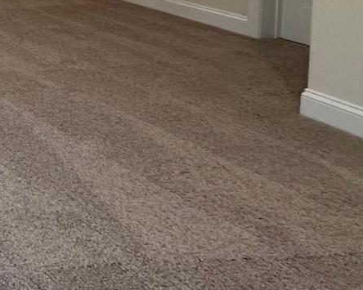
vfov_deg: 22.1
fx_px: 677
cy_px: -69
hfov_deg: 21.2
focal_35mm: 63
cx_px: -276
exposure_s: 1/60
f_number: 2.2
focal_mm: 2.22
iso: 160
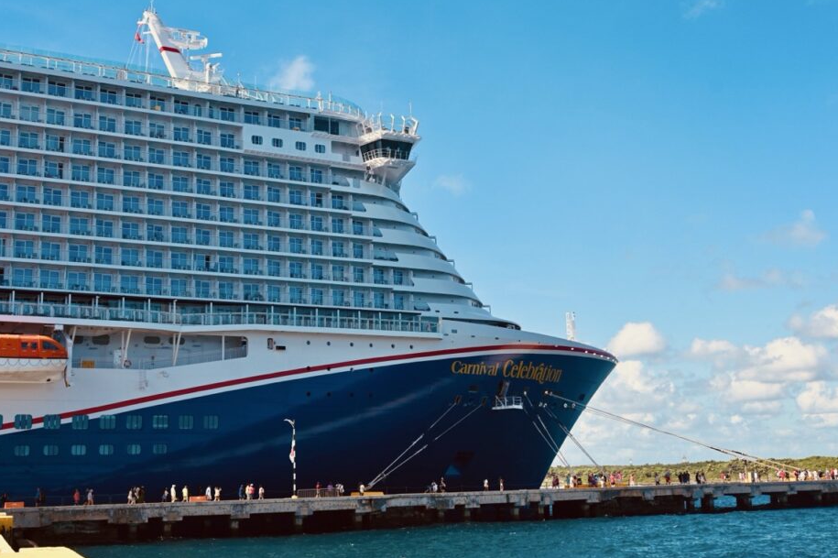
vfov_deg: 28.6
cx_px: 435
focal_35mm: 47
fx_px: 1093
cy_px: 249
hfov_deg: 41.9
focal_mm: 28
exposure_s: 1/400
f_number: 7.1
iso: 100
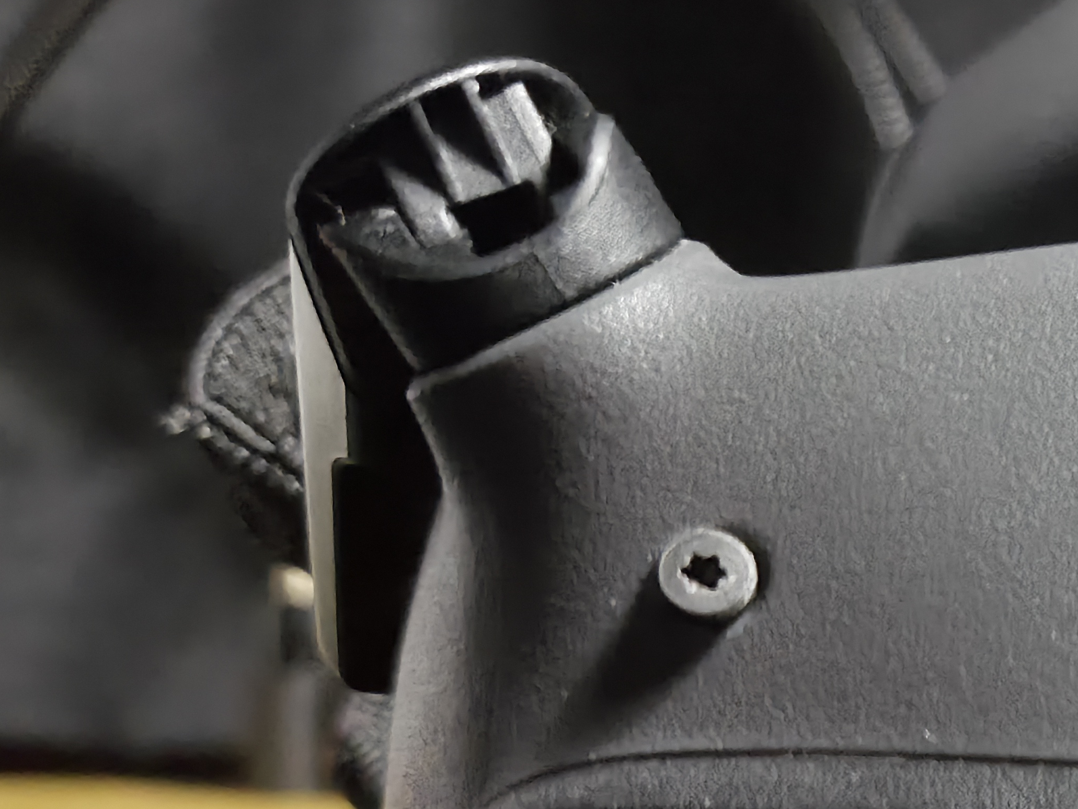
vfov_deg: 16.0
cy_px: 754
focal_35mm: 91
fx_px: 2834
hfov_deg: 16.8
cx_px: 2071
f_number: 1.8
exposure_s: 1/50
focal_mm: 5.4
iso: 320
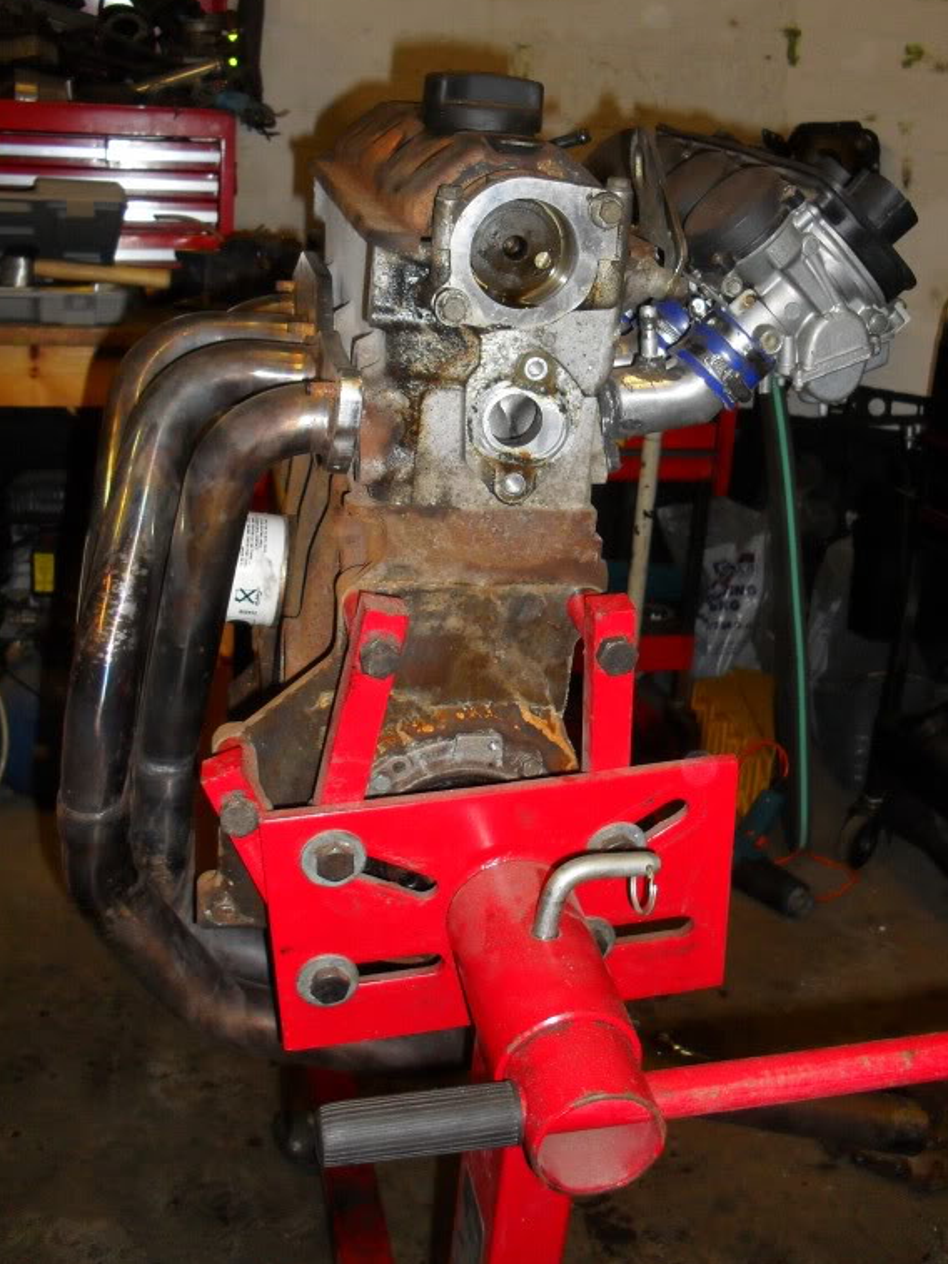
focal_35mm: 37
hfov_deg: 38.7
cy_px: 603
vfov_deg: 50.1
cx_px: 487
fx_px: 1351
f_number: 3.2
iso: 200
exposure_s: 1/45
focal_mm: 6.3
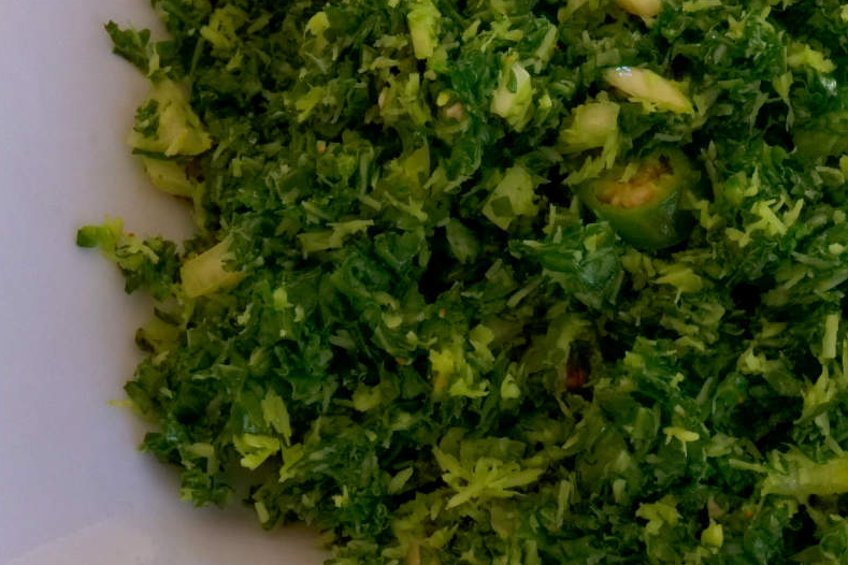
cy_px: 21
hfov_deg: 14.0
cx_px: 692
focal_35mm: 146
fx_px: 3439
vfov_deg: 9.3
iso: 6400
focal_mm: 60
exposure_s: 1/80
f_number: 22
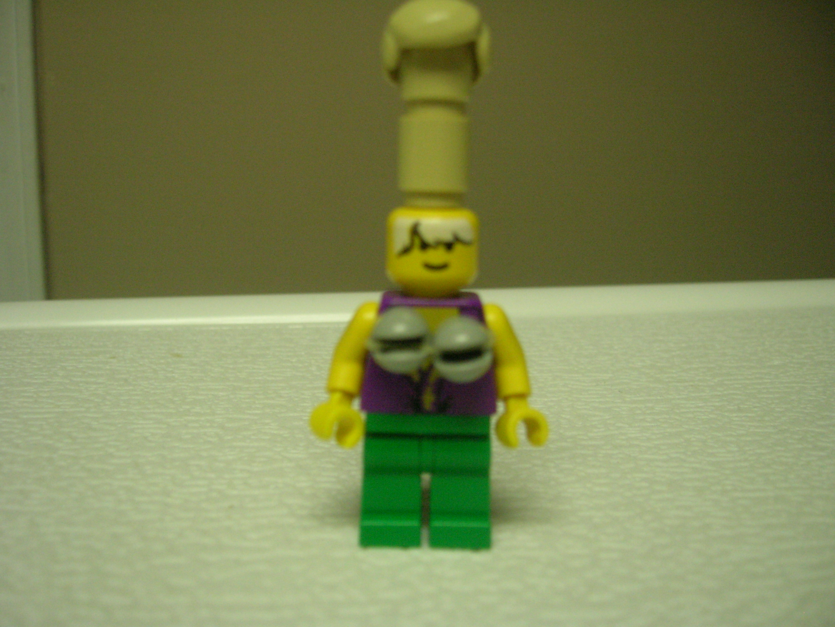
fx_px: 844
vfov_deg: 40.7
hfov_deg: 52.6
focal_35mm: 35
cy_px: 314
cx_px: 418
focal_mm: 5.8
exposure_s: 1/60
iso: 200
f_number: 2.9
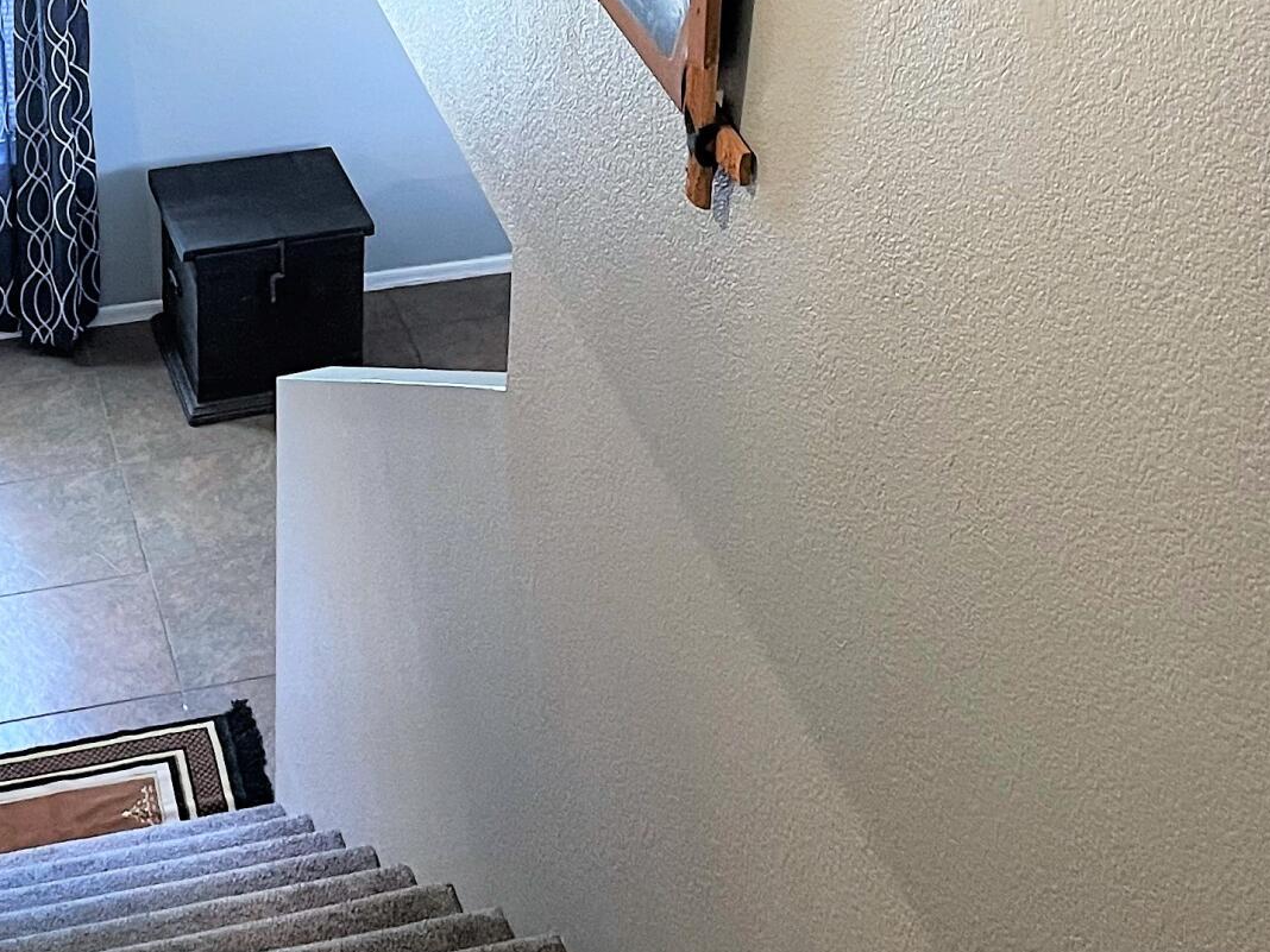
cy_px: -118
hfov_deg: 26.6
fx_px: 2678
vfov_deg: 19.3
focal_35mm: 73
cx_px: 442
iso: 320
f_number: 1.6
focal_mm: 4.2
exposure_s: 1/60
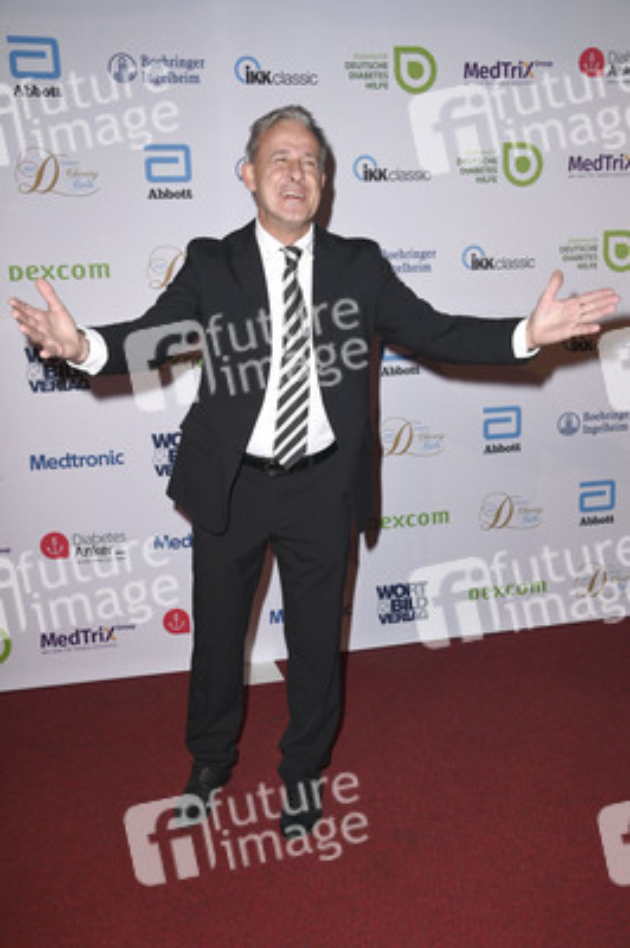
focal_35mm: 38
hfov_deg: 35.0
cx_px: 315
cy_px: 474
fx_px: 999
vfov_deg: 50.7
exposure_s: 1/200
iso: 640
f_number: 5.6
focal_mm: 38
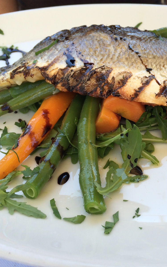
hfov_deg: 29.3
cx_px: 128
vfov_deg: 46.2
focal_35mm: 43
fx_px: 313
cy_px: 133
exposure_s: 1/339
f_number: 2.2
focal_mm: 4.12
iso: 32
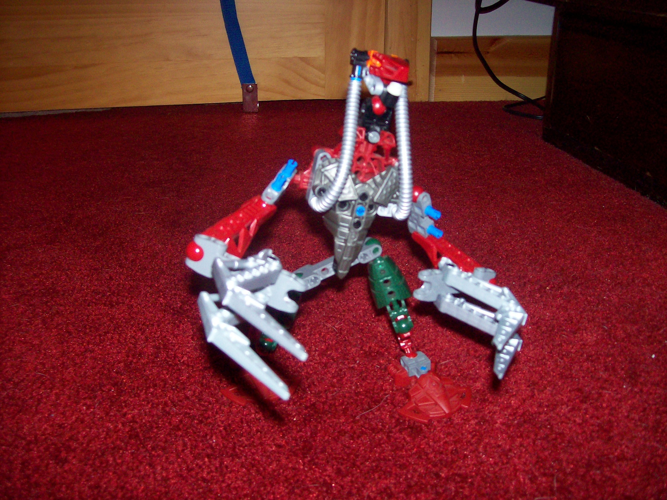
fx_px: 693
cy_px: 250
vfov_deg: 39.6
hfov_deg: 51.4
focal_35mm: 36
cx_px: 334
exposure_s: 1/64
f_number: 2.7
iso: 140
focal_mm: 6
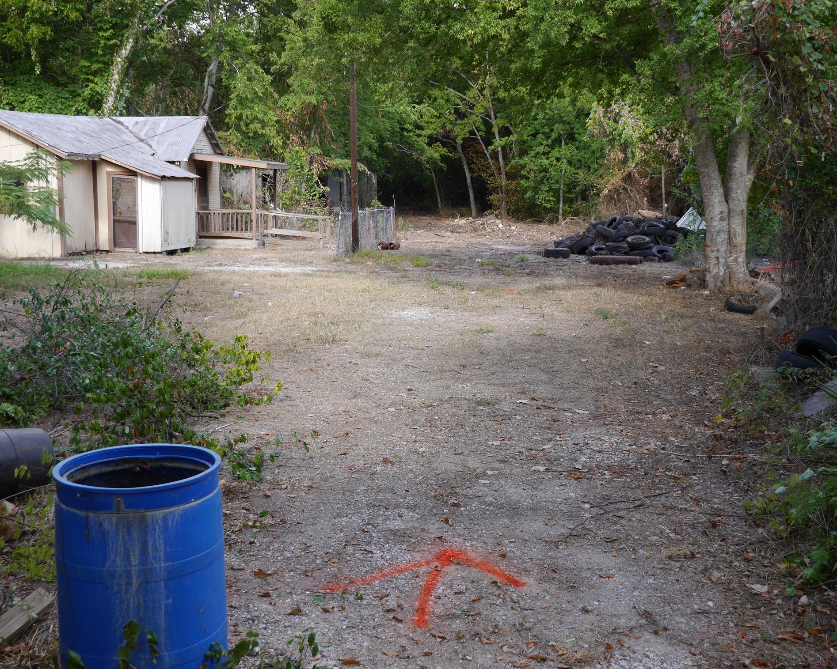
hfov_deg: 47.9
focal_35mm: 38
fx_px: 941
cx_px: 435
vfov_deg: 39.2
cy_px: 336
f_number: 5
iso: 160
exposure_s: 1/160
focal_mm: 18
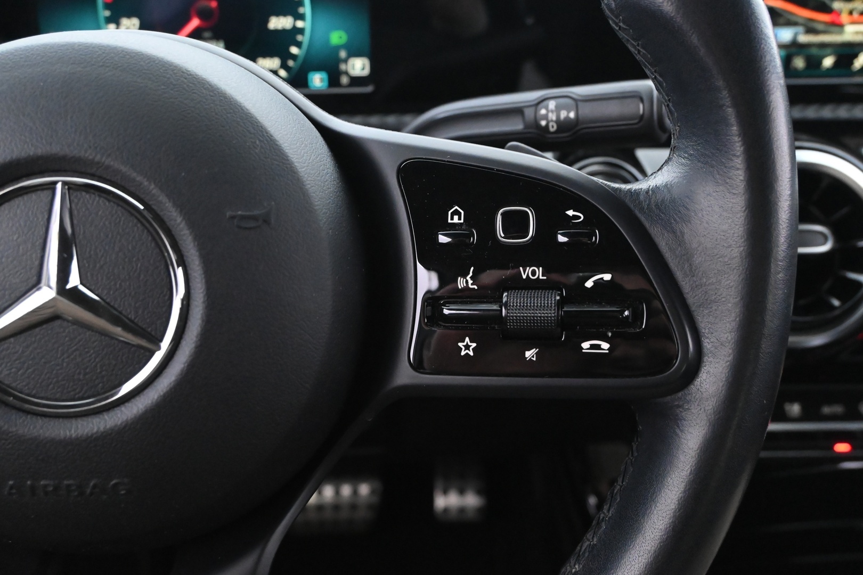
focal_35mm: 34
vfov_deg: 39.1
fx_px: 809
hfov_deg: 56.1
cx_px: 432
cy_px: 288
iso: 6400
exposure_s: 1/15
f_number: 5
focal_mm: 22.5
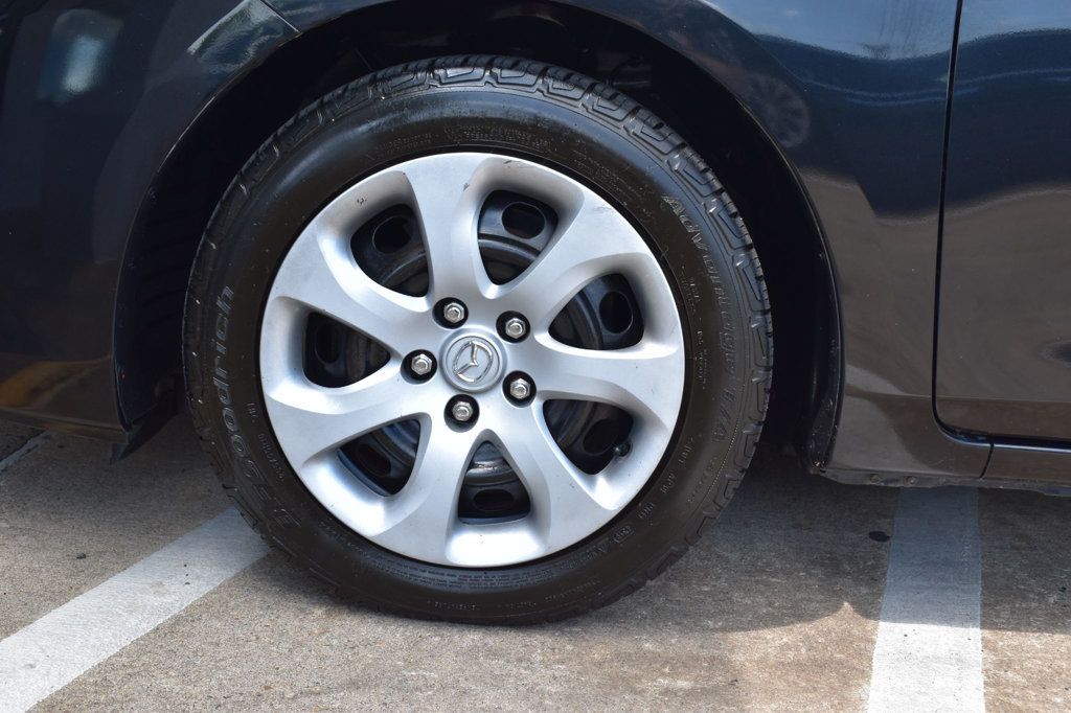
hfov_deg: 46.4
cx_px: 536
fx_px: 1249
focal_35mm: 42
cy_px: 356
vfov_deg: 31.9
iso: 400
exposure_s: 1/160
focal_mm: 28
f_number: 9
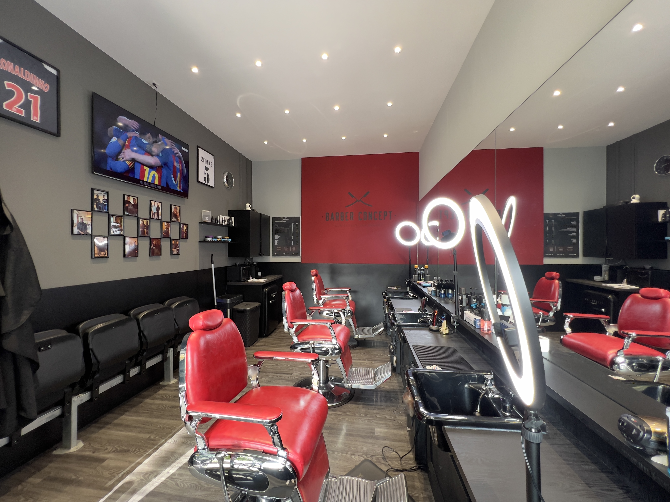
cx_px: 335
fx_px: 252
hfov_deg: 106.2
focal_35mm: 13
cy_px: 251
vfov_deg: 89.9
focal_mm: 1.57
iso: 160
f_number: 1.8
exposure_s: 1/50
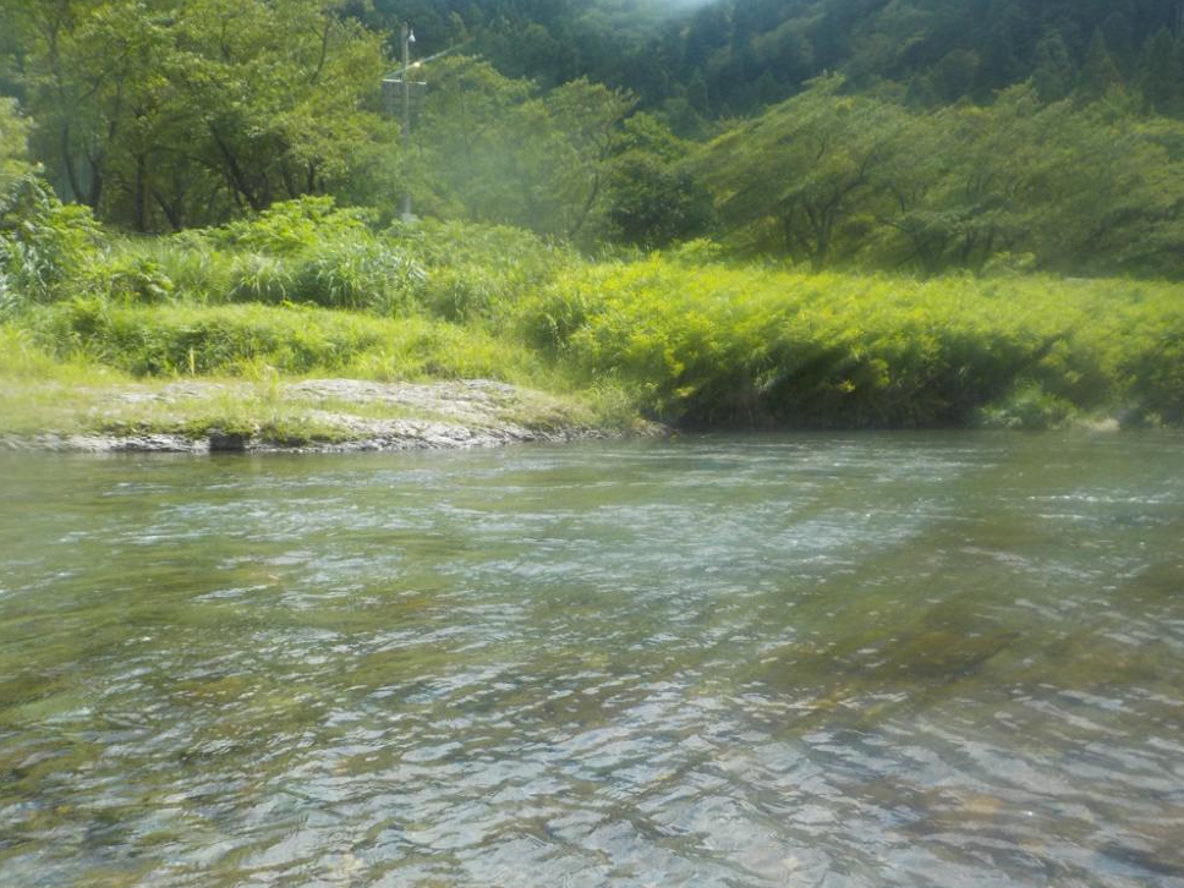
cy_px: 437
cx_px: 607
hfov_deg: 58.3
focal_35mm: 31
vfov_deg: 45.4
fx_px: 1060
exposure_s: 1/640
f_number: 3.3
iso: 125
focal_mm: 4.1
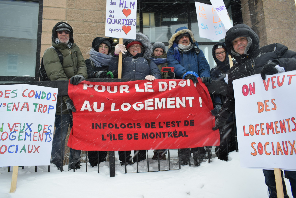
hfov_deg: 67.4
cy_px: 99
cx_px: 148
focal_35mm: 27
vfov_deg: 47.9
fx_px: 222
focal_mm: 18
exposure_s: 1/160
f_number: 5.6
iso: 200
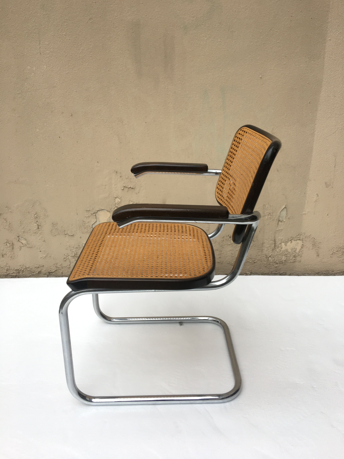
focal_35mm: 29
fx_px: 384
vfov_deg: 61.7
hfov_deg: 48.2
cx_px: 172
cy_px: 230
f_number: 2.2
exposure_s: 1/100
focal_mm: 4.15
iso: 40
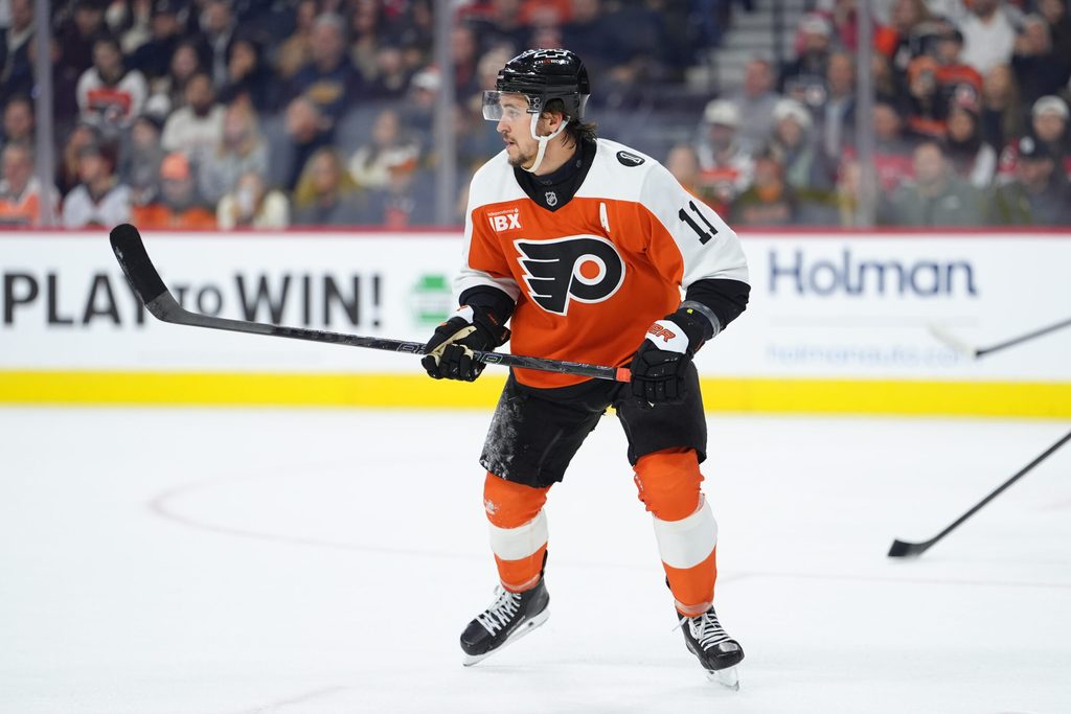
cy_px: 357
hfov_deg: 15.6
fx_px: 3898
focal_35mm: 131
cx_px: 536
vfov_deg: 10.5
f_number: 2
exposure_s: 1/2500
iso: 1250
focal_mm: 131
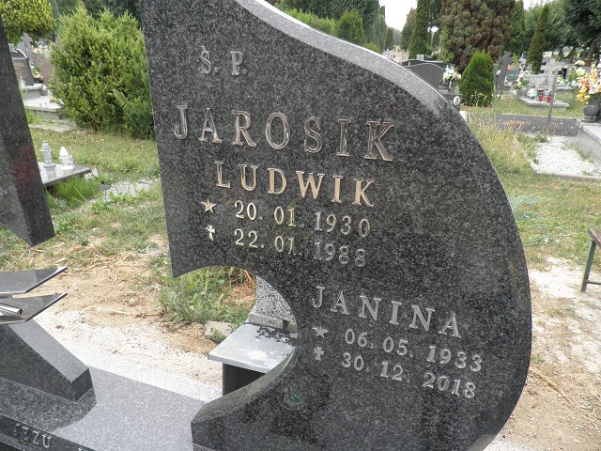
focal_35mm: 24
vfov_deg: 56.8
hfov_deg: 71.6
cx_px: 300
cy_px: 226
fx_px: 417
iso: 64
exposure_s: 1/125
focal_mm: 4.3
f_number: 3.3
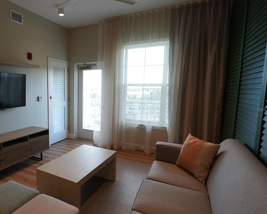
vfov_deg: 63.1
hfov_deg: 72.2
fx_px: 174
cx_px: 83
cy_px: 109
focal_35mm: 22
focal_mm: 11
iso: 640
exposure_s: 1/160
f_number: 4
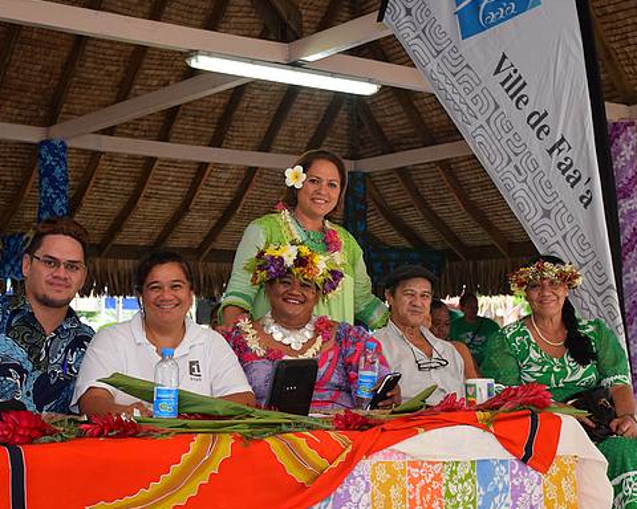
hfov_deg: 29.7
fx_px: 1199
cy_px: 271
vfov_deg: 24.0
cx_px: 295
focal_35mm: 64
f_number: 5
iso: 800
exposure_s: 1/100
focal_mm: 35
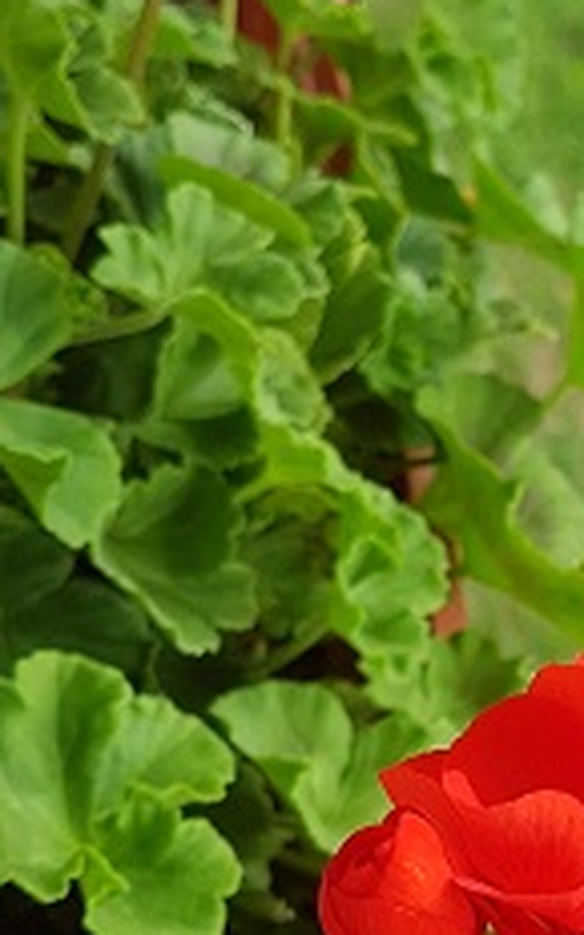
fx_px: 2012
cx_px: 612
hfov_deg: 16.1
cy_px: 556
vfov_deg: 26.1
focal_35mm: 79
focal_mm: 4.2
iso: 40
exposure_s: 1/378
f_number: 1.7
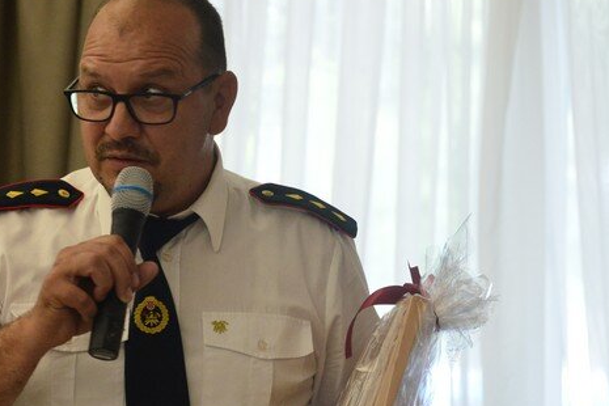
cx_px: 166
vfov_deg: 5.6
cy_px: 244
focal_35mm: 244
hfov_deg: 8.4
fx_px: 4127
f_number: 6.3
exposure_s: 1/160
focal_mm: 135
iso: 4000
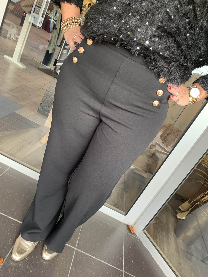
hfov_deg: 53.1
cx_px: 104
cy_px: 138
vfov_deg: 67.3
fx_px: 208
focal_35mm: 26
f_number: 1.8
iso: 100
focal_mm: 4.25
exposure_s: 1/66
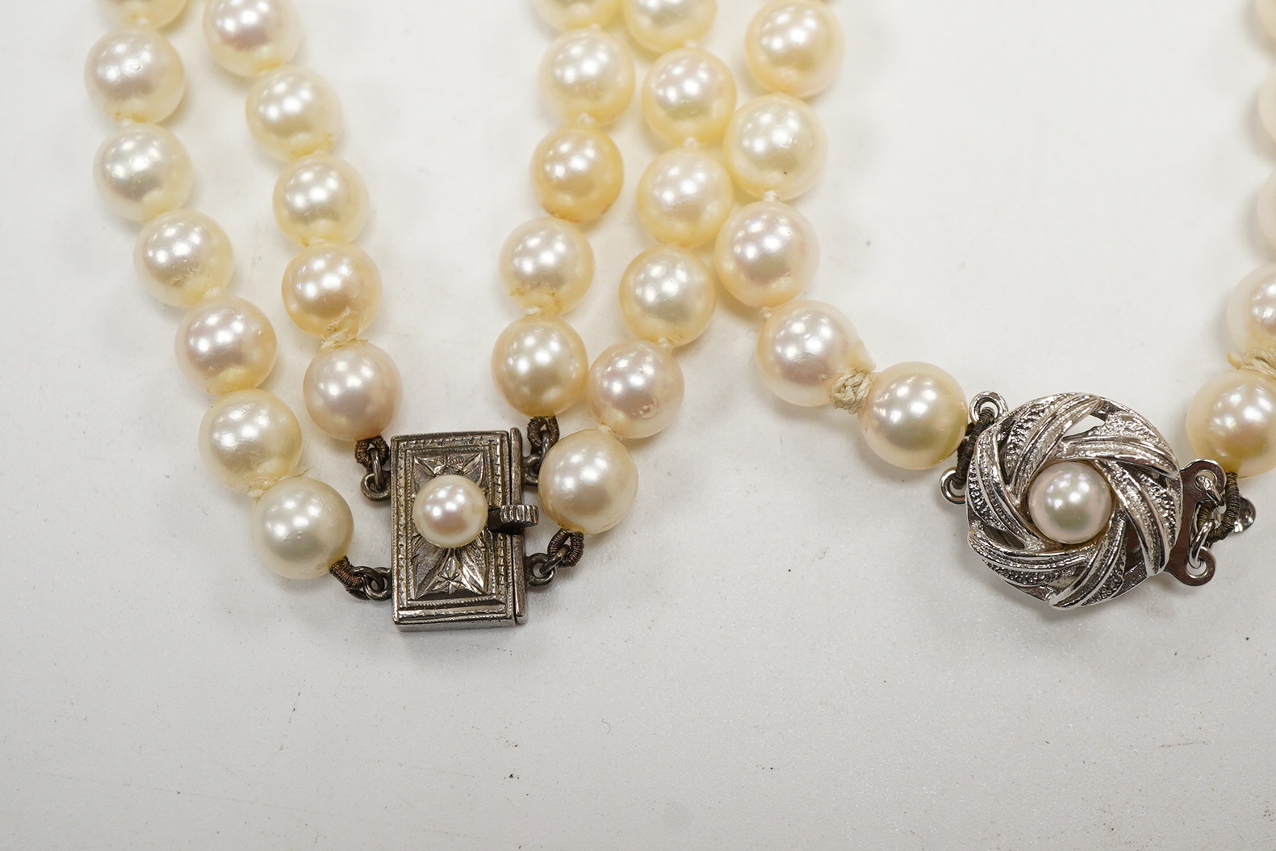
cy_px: 428
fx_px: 1985
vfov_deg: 24.2
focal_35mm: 56
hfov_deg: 35.5
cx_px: 767
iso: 1250
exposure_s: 1/125
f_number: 11
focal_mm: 30
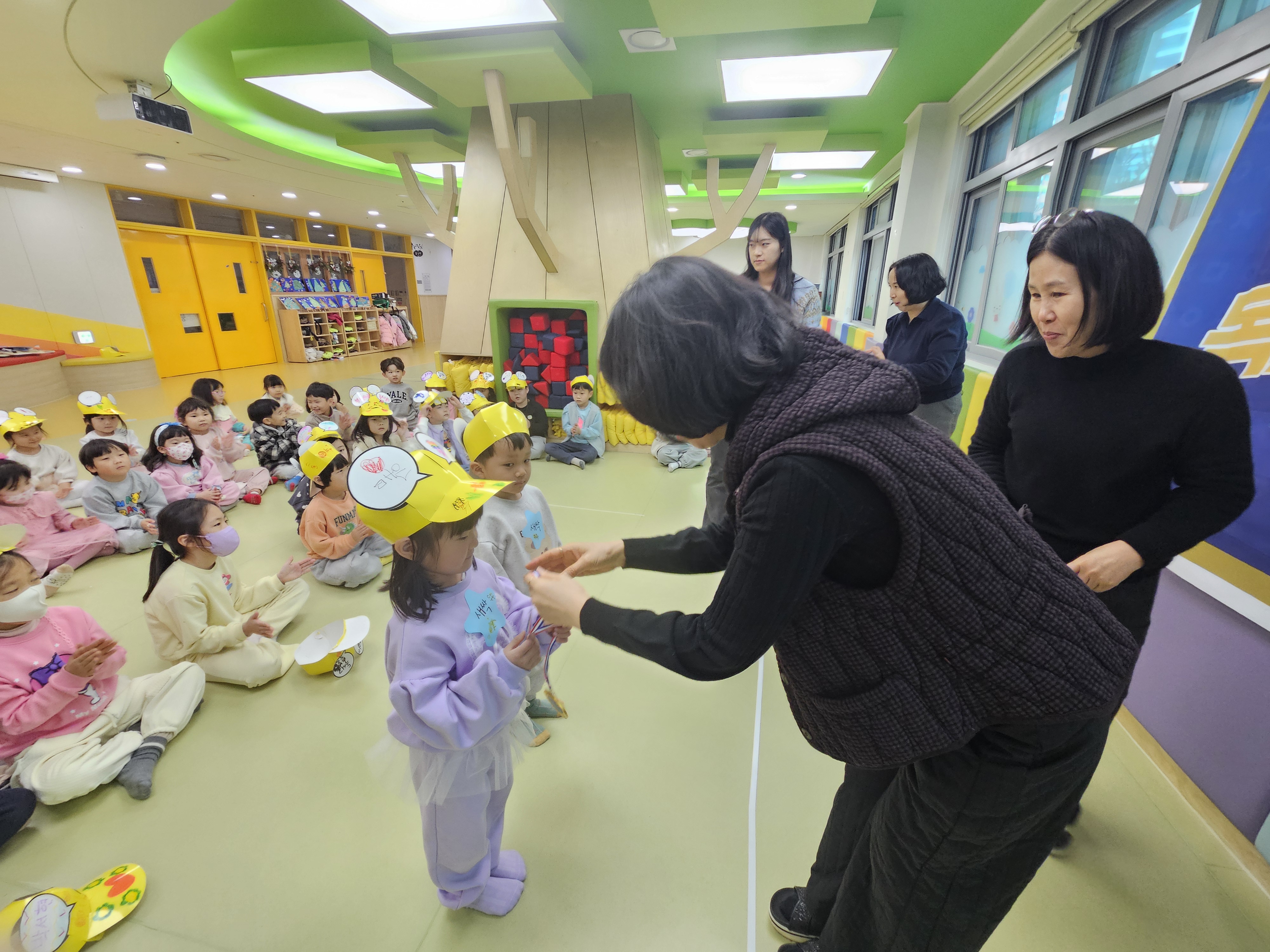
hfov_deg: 106.2
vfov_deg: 89.9
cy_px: 476
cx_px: 635
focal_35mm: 13
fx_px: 477
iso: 160
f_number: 2.2
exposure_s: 1/60
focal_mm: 2.2
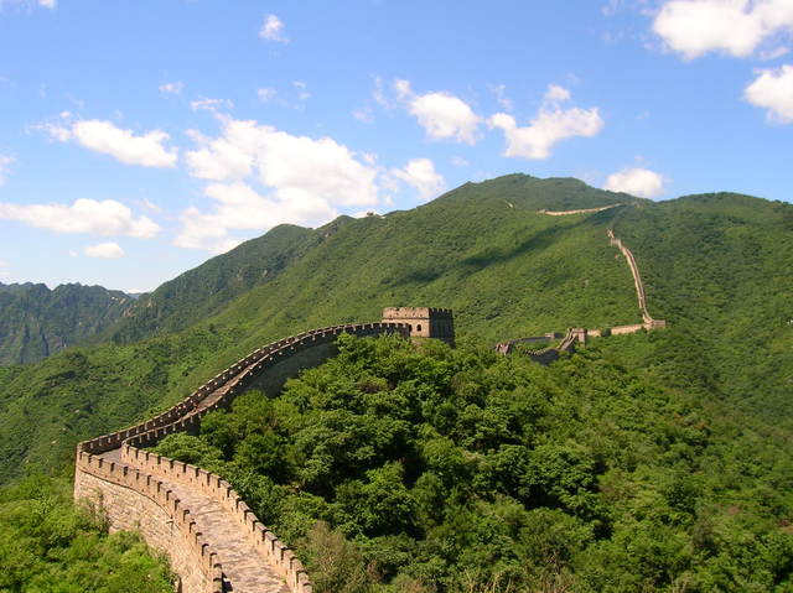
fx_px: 778
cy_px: 296
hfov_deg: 54.0
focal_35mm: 34
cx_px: 396
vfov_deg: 41.7
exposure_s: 1/254
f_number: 4.9
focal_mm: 5.7
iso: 50
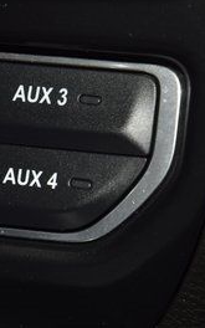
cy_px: 160
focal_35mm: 259
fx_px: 2315
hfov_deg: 5.1
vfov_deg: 8.1
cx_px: -21
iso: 100
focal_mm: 70
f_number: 8
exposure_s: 1/125
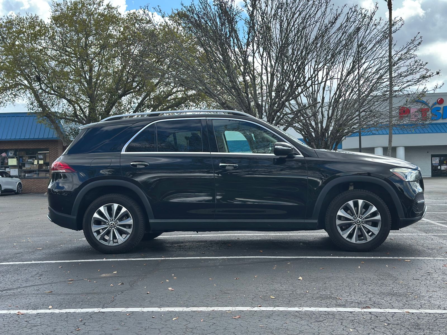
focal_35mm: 48
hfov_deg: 39.7
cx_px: 224
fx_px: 620
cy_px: 168
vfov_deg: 30.3
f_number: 1.78
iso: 80
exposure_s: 1/1848
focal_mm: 6.86
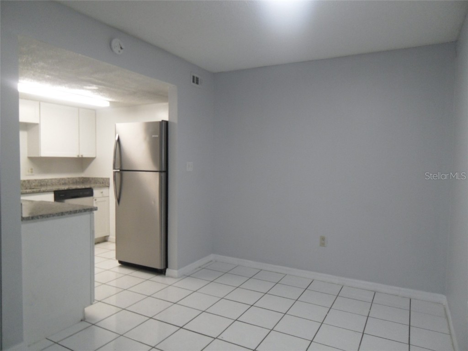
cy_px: 176
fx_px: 324
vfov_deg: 56.8
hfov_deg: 71.6
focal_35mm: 24
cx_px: 234
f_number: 2.8
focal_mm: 4.3
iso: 200
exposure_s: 1/45
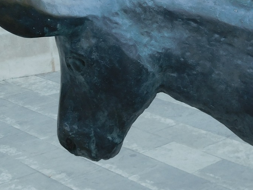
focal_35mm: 76
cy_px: 131
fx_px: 555
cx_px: 249
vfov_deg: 19.3
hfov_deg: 24.6
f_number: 3.6
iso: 140
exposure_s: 1/30
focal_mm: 5.7
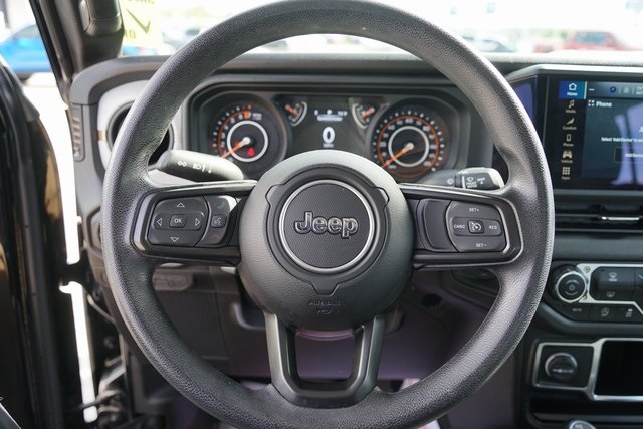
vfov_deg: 46.4
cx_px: 322
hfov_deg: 65.5
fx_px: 500
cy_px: 214
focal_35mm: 28
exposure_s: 1/60
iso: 100
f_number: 4
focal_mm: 28
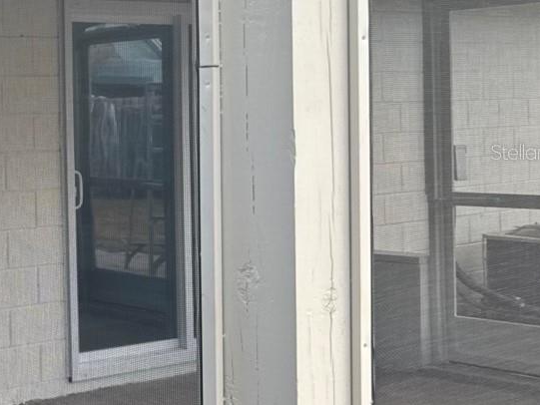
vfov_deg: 20.7
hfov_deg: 23.3
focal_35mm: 71
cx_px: -214
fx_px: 1108
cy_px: 152
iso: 50
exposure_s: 1/121
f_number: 1.78
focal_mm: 6.76
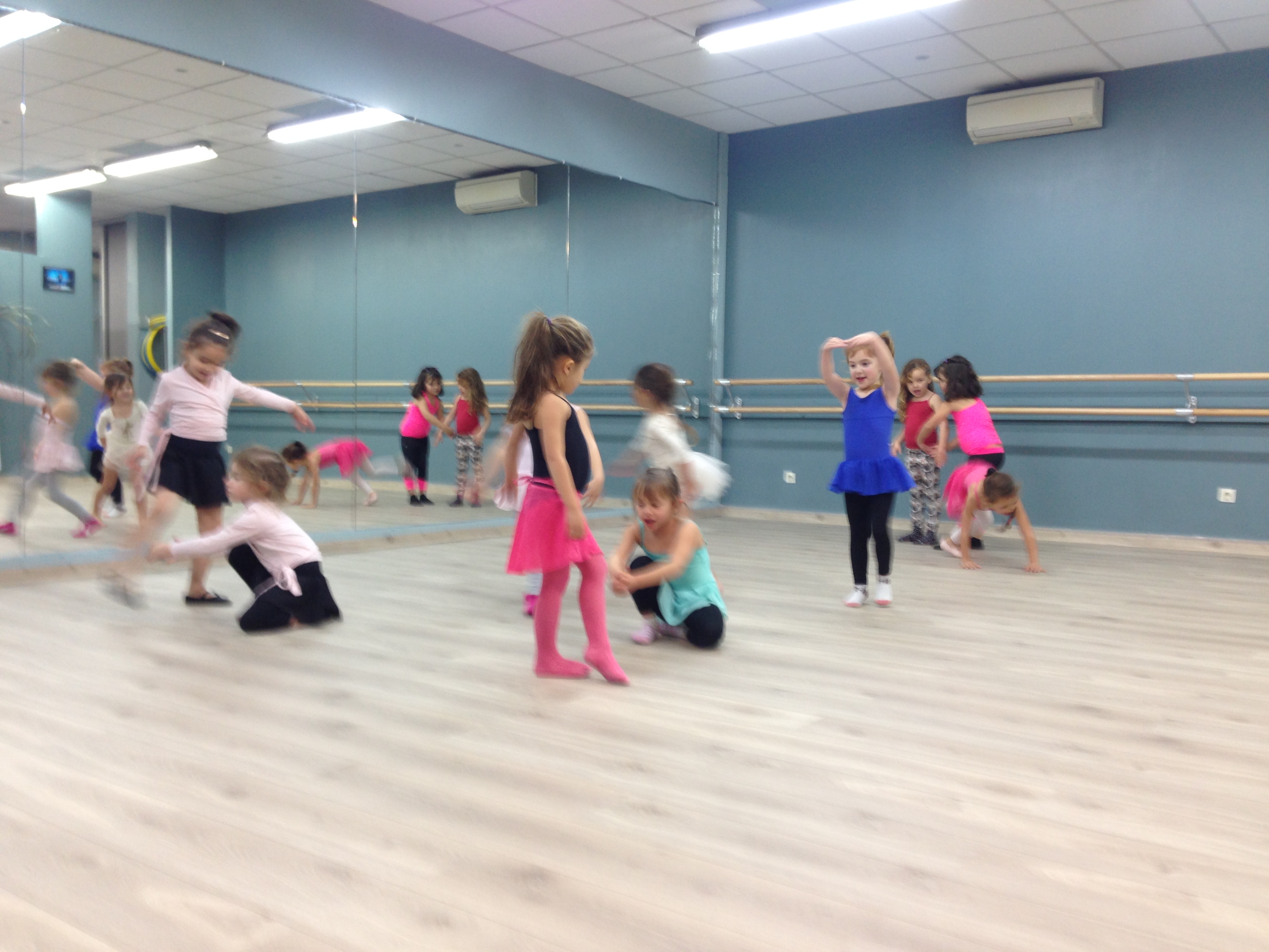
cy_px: 476
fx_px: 1210
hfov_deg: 55.4
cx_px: 634
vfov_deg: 42.9
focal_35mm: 33
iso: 64
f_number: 2.4
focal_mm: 4.12
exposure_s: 1/20
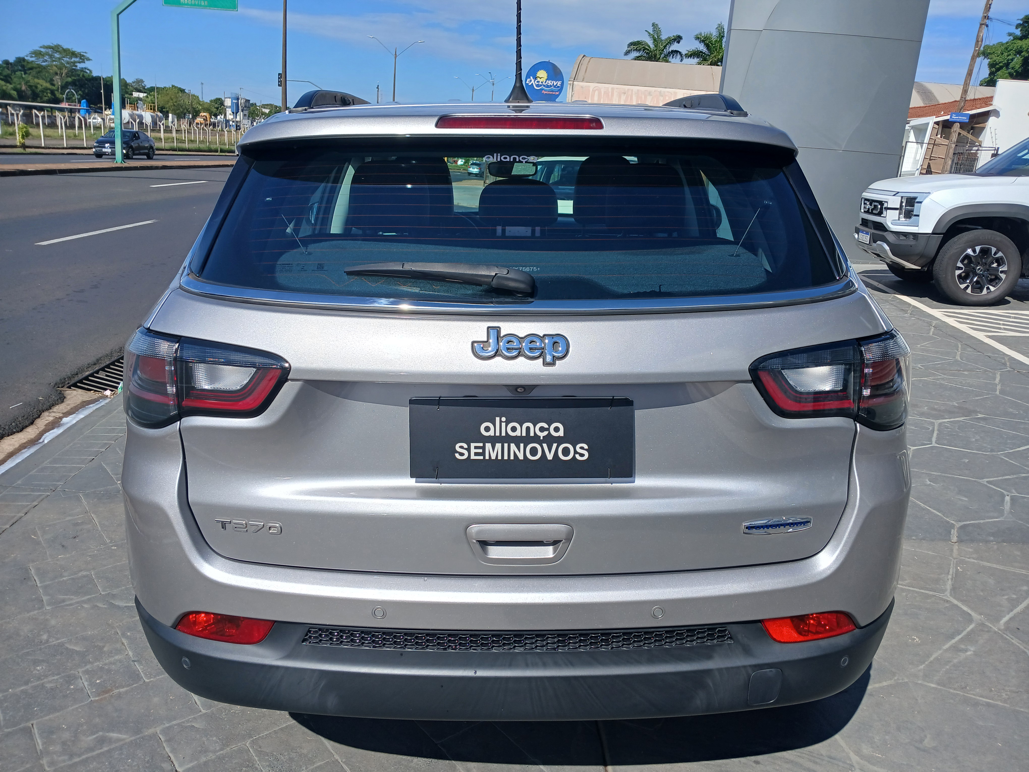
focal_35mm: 26
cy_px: 386
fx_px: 773
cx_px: 514
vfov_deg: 53.1
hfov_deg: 67.3
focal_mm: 3.98
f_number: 1.8
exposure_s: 1/791
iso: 20
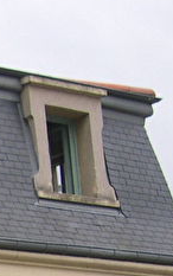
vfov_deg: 12.2
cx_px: -378
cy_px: 418
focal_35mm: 163
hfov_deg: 7.1
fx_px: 1227
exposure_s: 1/210
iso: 100
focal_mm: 7.5
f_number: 2.7
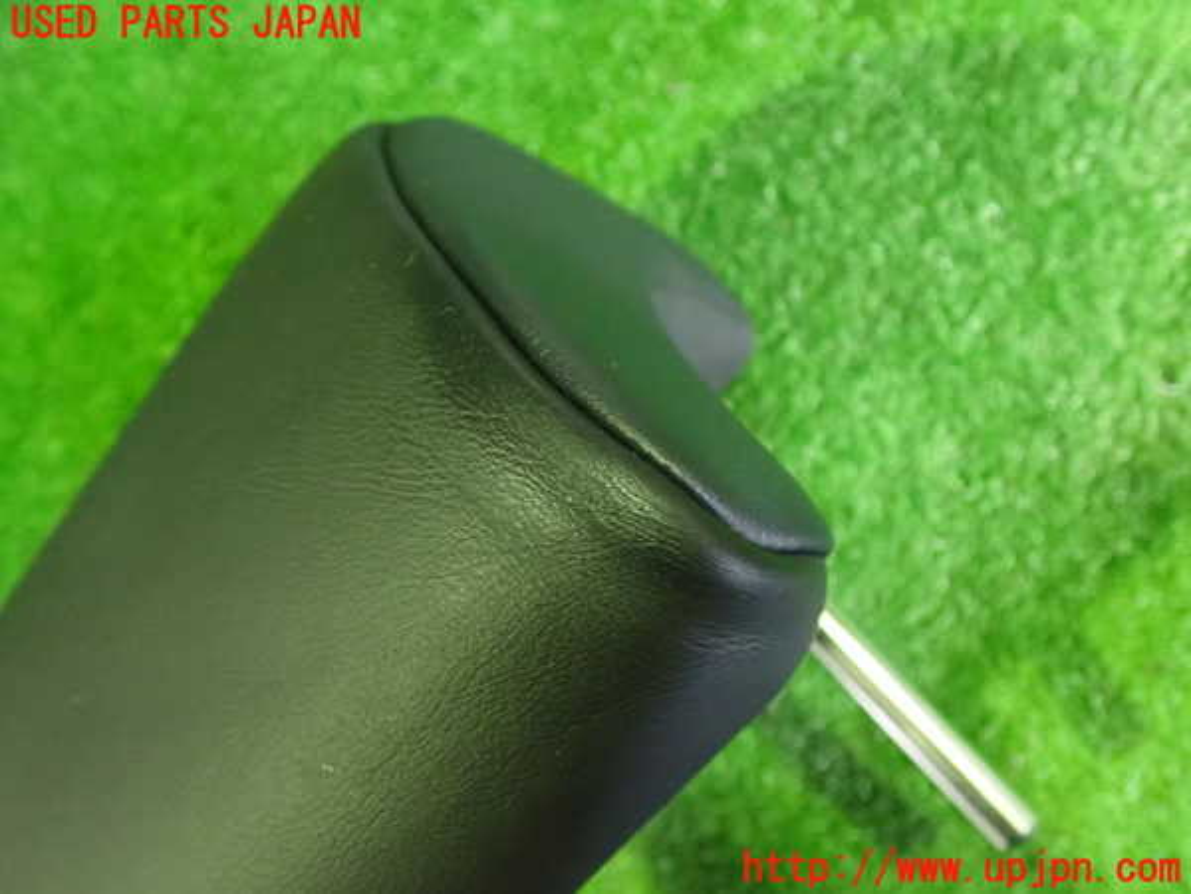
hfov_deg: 60.0
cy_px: 447
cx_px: 596
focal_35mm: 30
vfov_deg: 46.8
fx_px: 1032
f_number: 2.3
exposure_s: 1/30
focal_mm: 5.4
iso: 1250
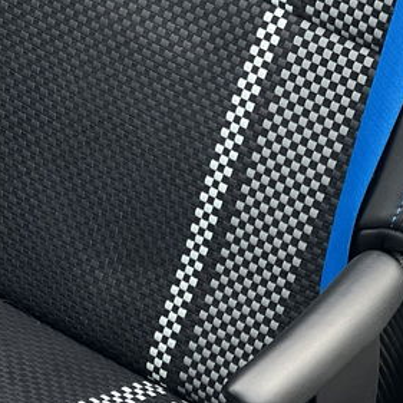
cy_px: 168
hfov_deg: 7.0
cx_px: 53
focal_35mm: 248
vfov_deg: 7.1
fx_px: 3267
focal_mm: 9
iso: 125
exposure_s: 1/121
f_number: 2.8
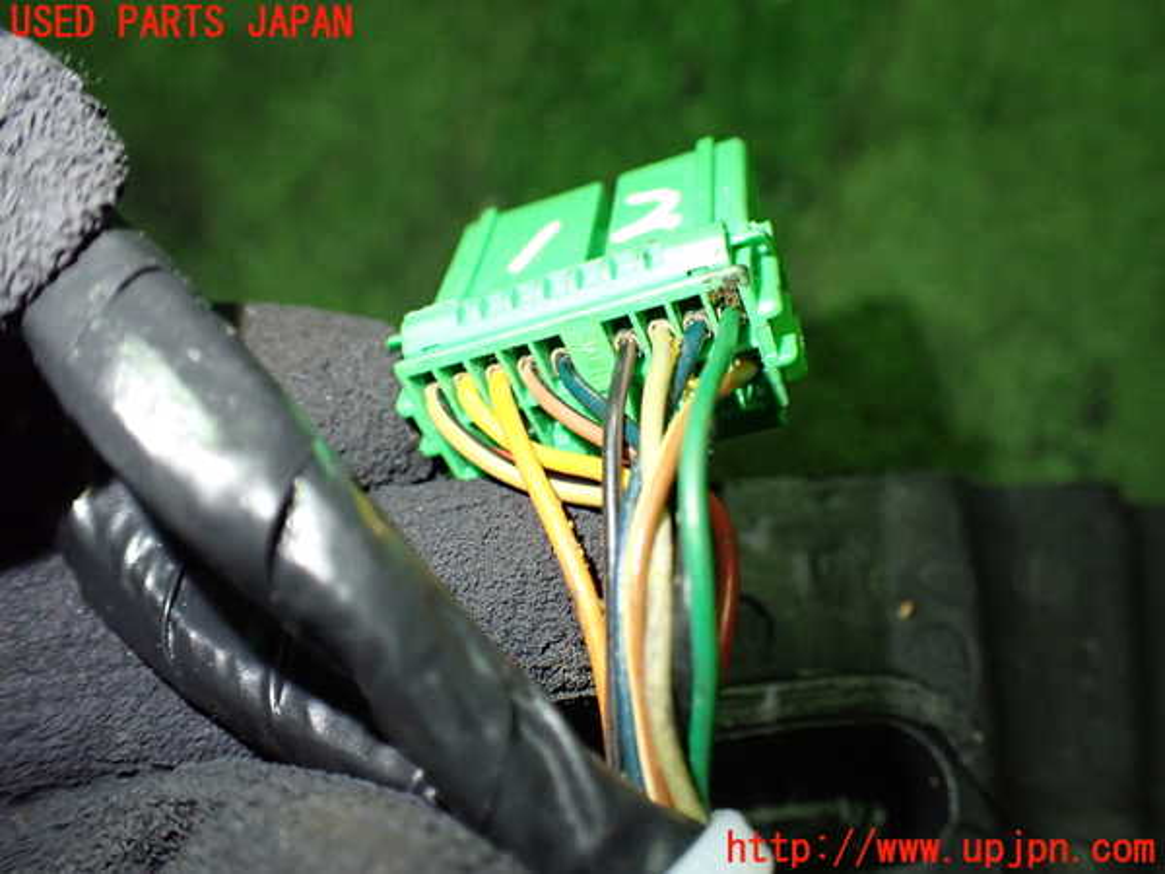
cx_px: 582
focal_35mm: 30
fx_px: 1010
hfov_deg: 60.0
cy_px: 437
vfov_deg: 46.8
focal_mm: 5.4
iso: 800
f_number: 2.3
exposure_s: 1/100
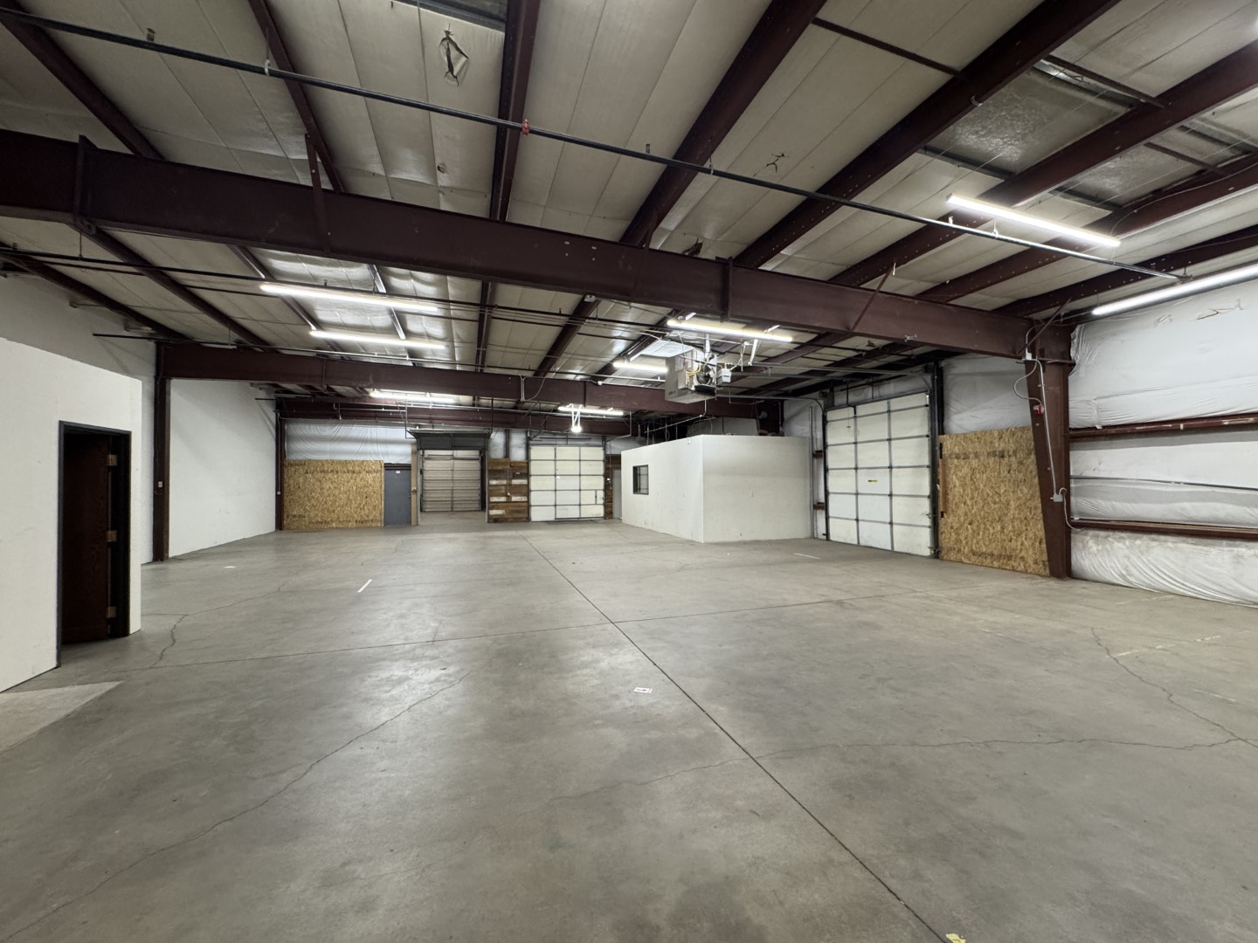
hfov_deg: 102.1
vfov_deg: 85.7
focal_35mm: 14
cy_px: 472
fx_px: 509
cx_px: 629
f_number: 2.2
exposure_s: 1/60
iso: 250
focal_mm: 2.22
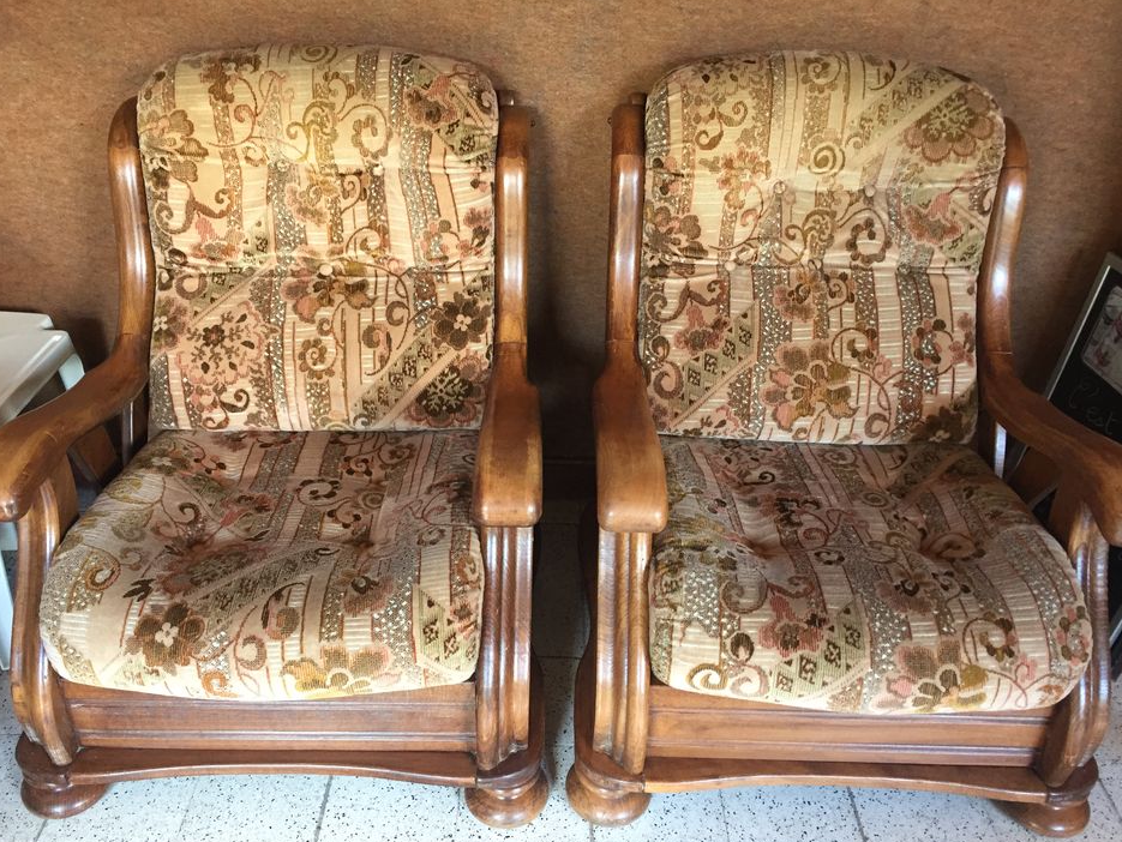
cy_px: 425
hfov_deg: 58.3
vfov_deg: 45.5
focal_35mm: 31
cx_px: 551
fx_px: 1005
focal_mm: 4.15
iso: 160
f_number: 2.2
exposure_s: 1/33
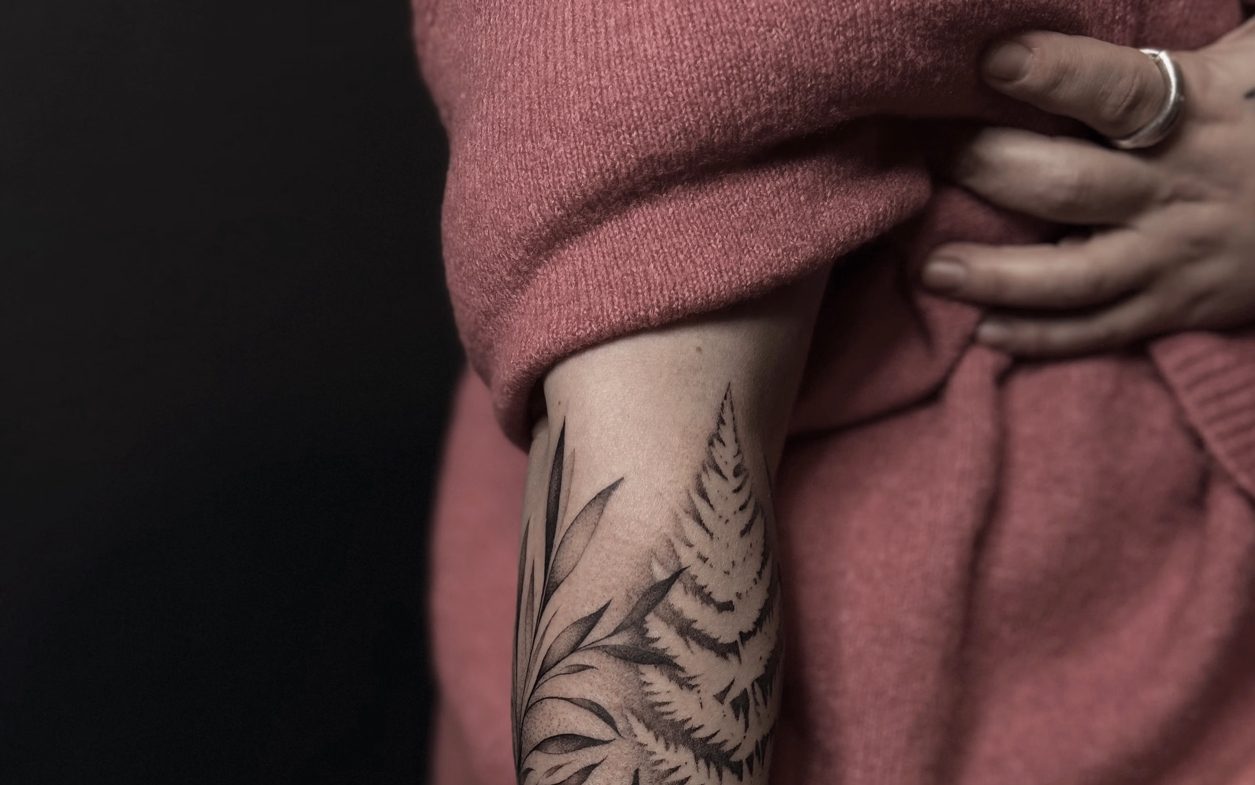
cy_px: 715
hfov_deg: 52.7
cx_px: 630
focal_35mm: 37
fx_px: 1266
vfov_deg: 32.6
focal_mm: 5.7
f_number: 1.5
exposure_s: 1/50
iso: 100
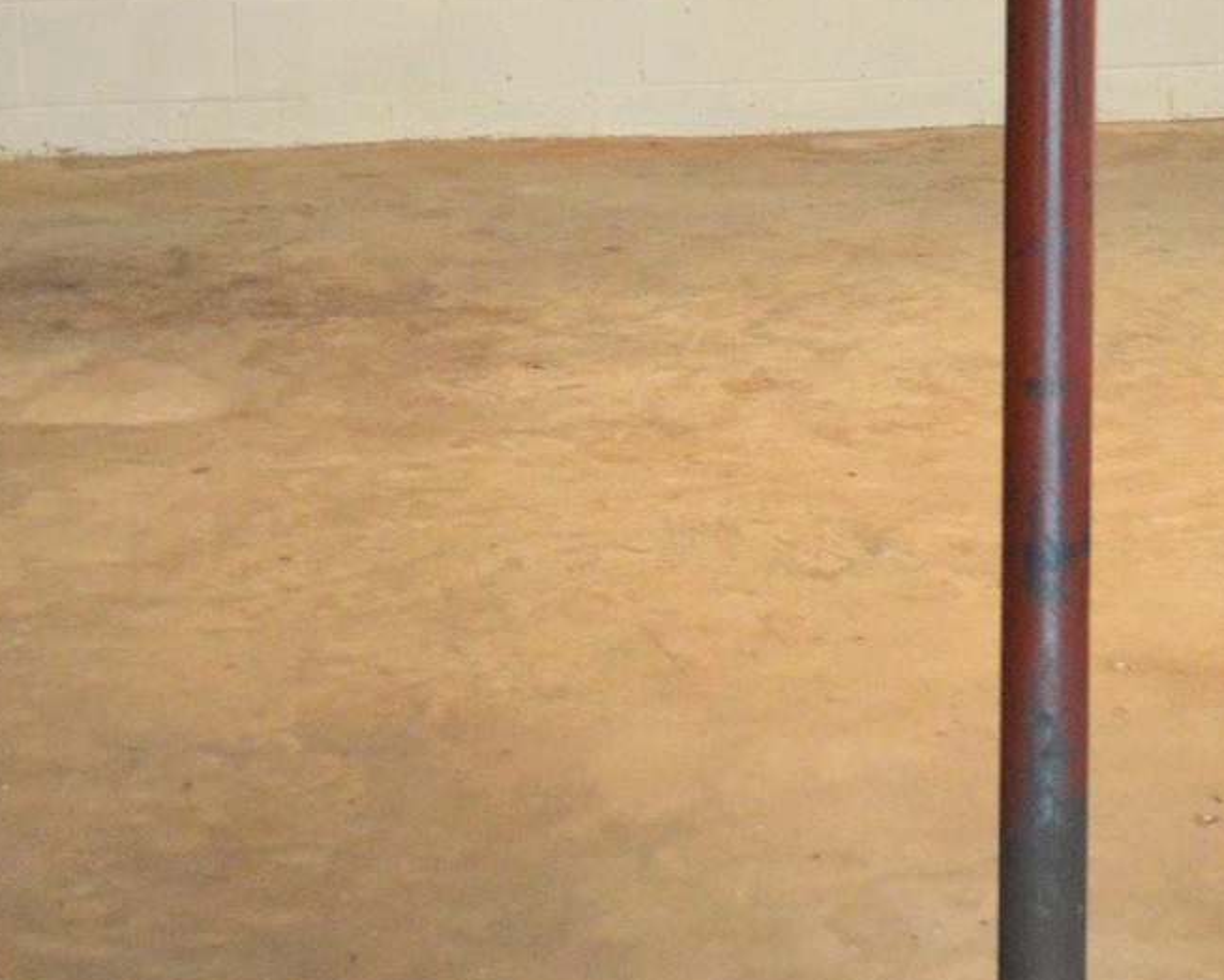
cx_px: 1038
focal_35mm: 106
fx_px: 3841
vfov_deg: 14.4
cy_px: 63
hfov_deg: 17.9
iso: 1400
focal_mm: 24
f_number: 4
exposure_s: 1/15
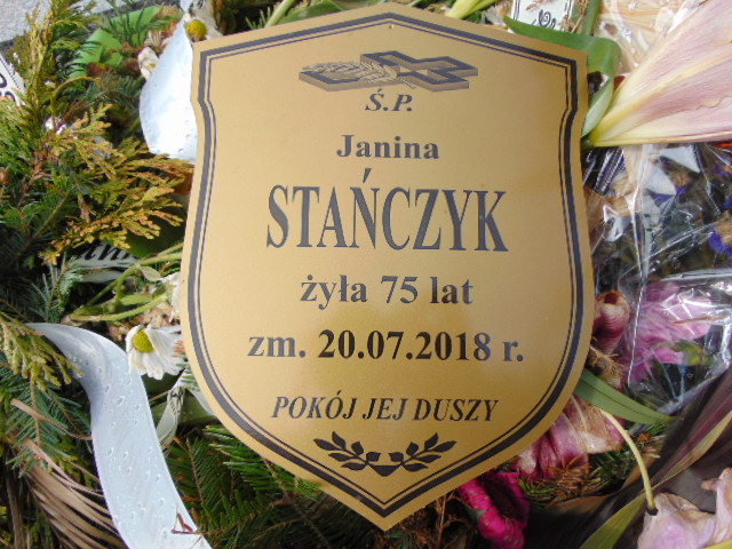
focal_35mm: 25
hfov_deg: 69.4
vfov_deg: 54.9
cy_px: 274
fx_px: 529
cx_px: 366
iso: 80
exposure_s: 1/200
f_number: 7.7
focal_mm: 4.5
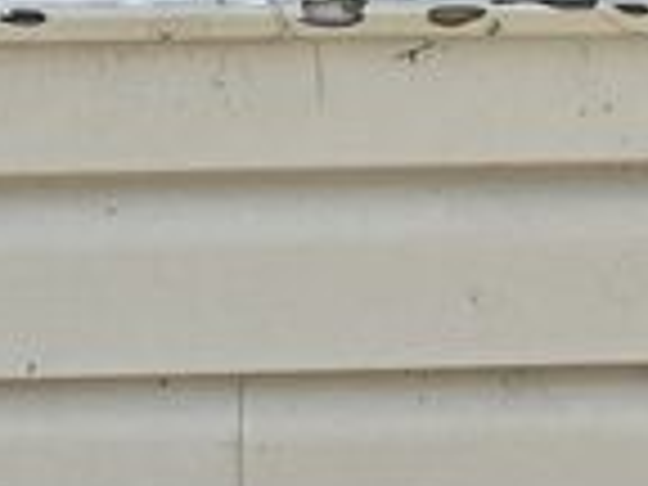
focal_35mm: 162
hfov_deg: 12.2
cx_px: 412
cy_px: -1170
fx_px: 3033
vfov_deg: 7.5
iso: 32
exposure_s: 1/1464
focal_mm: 4.25
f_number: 1.8
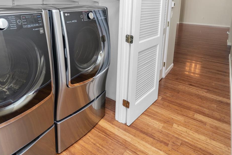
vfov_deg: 50.0
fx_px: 155
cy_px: 31
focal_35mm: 24
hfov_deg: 73.0
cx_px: 94
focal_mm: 14
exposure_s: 1/50
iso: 250
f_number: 6.3
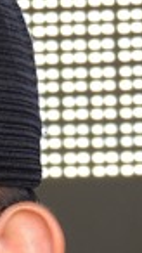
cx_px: -230
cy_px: 312
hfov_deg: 3.0
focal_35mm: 406
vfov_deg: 5.3
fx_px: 2721
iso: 200
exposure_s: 1/100
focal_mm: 15.1
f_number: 4
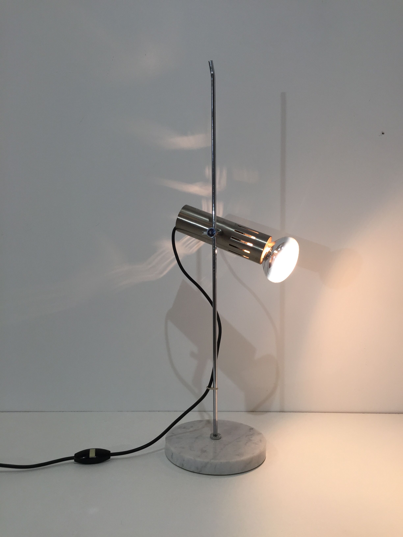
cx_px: 202
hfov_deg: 48.2
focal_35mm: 29
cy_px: 268
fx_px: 450
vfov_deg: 61.7
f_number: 2.2
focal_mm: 4.15
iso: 50
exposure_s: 1/100
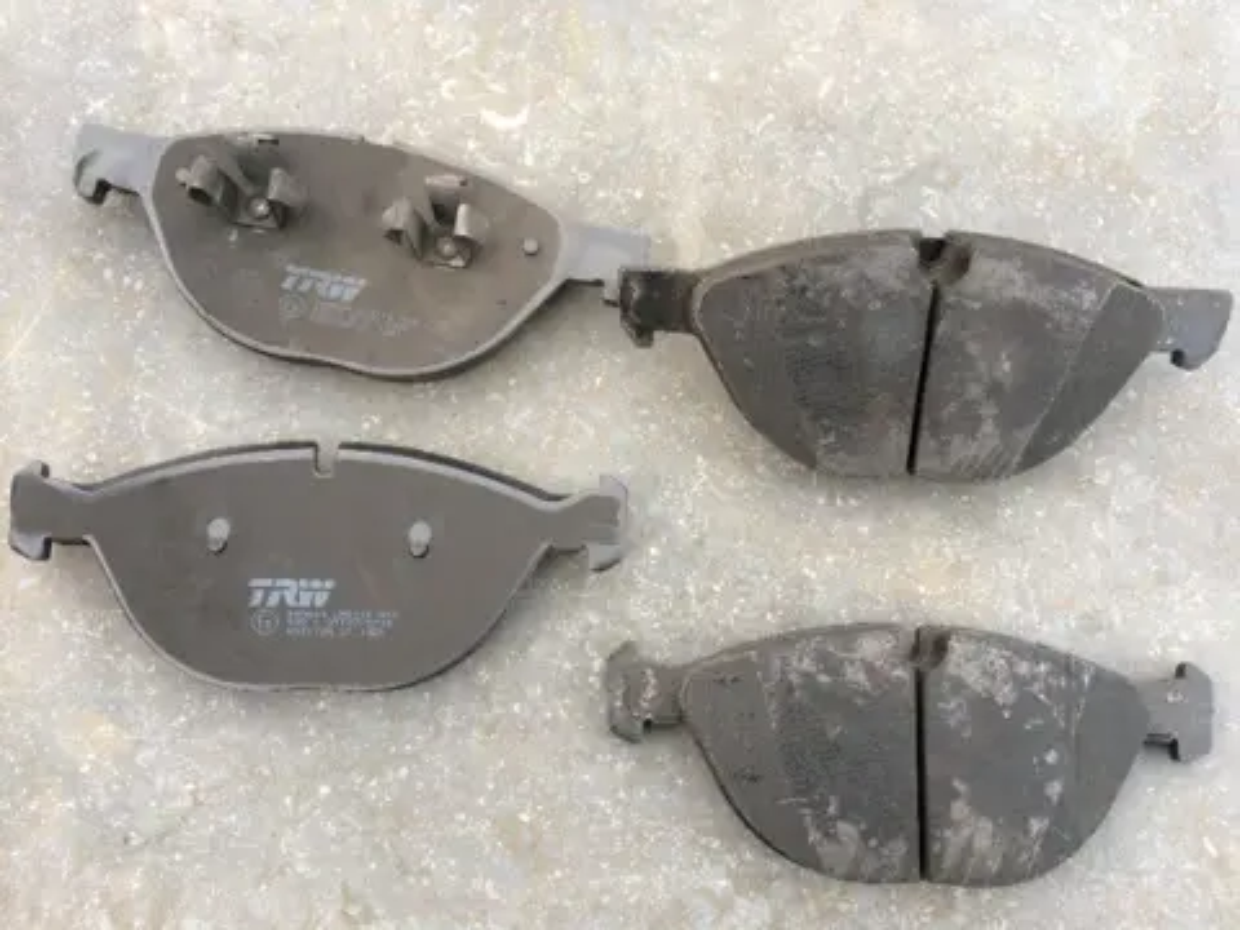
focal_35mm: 29
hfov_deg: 61.7
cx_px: 620
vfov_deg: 48.2
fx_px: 1039
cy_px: 465
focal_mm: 4.15
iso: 40
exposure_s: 1/100
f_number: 2.2
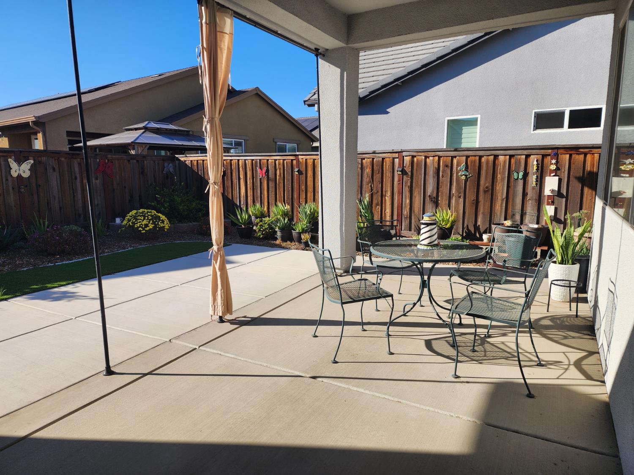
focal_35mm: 23
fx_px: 421
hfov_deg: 73.9
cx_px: 317
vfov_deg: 58.9
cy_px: 238
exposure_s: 1/927
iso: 12
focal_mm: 6.4
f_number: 1.8
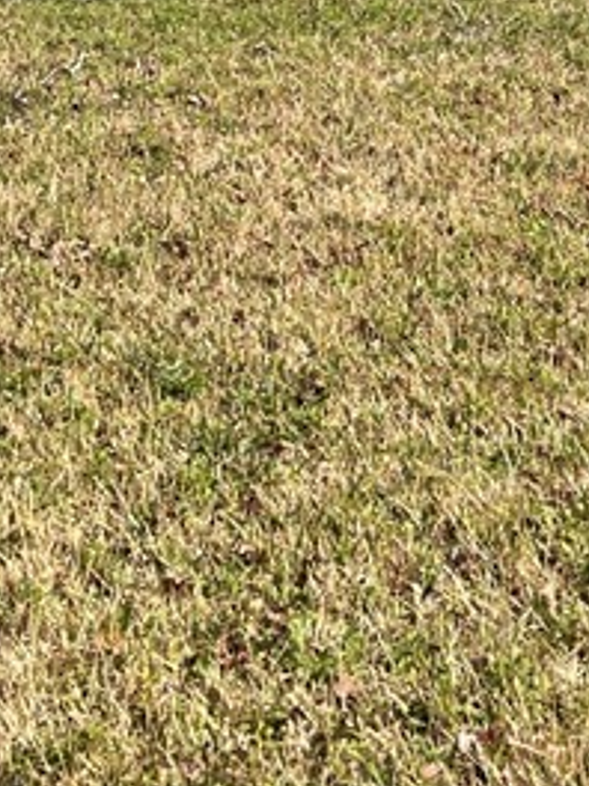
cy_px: -295
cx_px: 327
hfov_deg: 14.6
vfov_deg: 17.9
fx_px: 2291
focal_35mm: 101
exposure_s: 1/3257
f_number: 1.5
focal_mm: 5.7
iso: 50
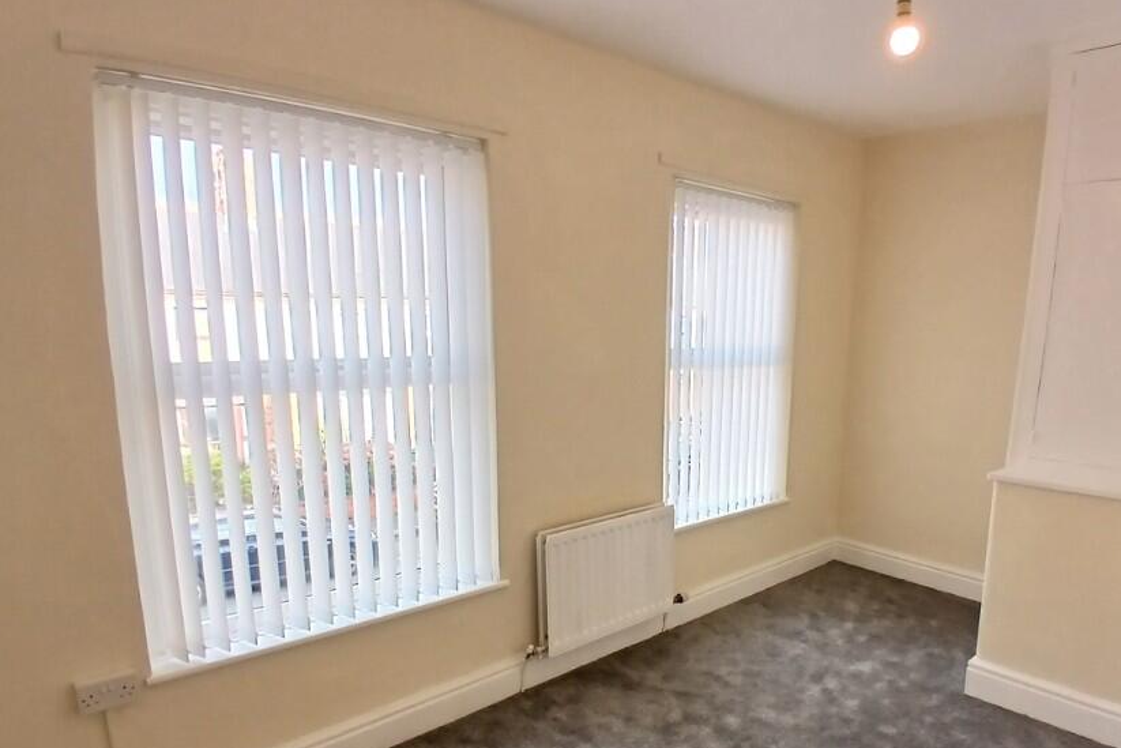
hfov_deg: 78.2
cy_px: 452
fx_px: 685
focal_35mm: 22
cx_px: 632
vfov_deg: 56.8
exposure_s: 1/50
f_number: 2.2
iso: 64
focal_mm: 1.4
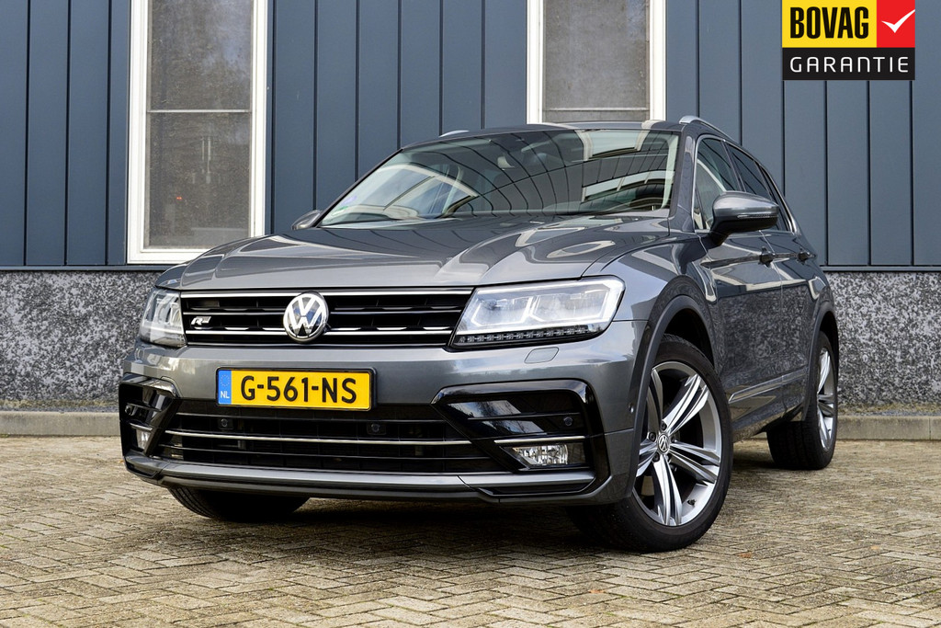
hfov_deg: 38.9
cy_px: 314
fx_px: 1333
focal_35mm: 51
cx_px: 470
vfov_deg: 26.5
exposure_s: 1/60
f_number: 8
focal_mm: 34
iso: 400
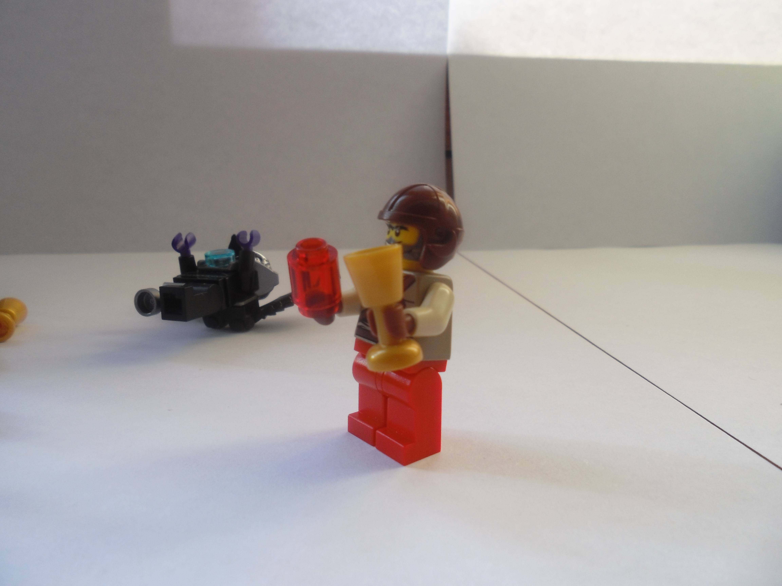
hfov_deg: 67.3
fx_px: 587
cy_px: 293
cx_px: 391
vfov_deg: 53.1
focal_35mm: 26
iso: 80
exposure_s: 1/50
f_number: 3.5
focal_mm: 4.6
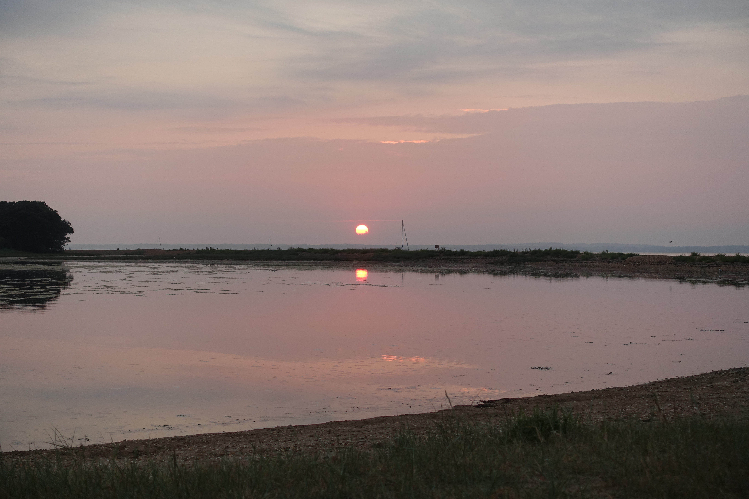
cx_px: 374
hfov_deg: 31.4
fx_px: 1331
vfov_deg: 21.2
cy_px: 250
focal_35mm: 64
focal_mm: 23.34
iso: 125
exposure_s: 1/100
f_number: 4
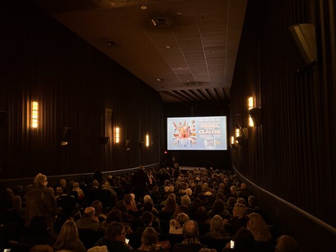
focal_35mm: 26
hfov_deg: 67.3
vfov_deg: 53.1
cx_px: 168
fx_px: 252
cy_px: 126
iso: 400
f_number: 1.6
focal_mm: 5.96
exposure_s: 1/36
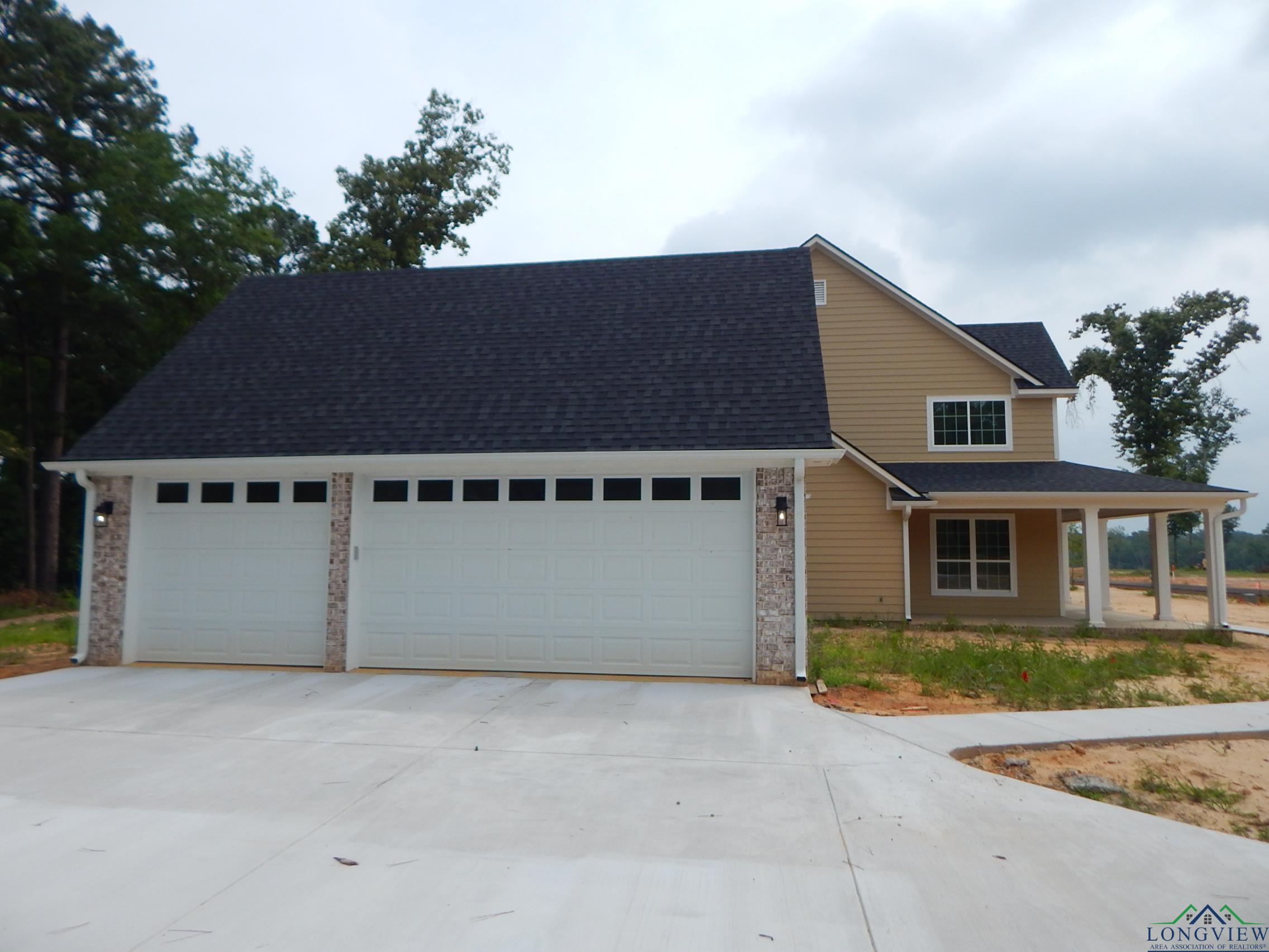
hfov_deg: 76.4
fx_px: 807
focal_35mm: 22
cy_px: 476
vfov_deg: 61.1
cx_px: 634
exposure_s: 1/800
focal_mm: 4
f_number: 6
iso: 125
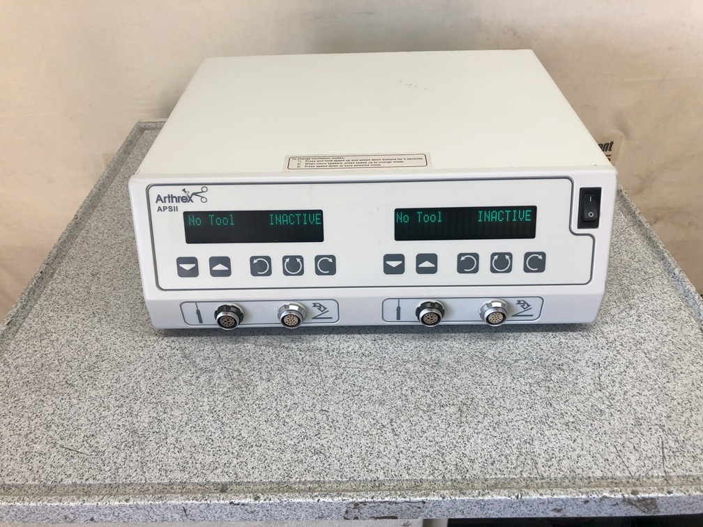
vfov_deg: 49.7
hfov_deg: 63.4
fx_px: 569
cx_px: 352
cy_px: 264
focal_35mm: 28
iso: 40
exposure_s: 1/120
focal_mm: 3.99
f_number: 1.8
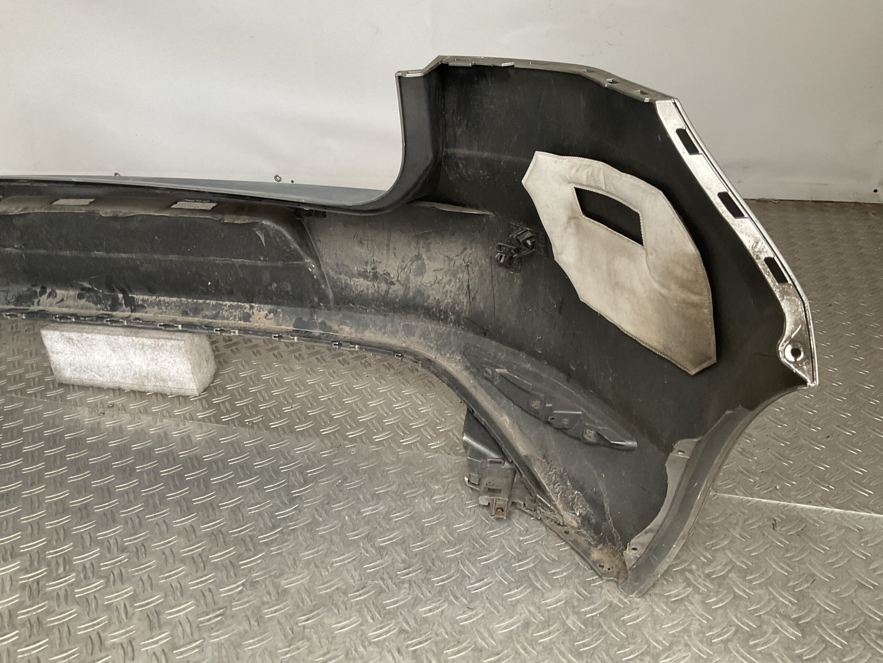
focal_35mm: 29
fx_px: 740
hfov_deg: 61.7
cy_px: 332
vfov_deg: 48.2
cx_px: 442
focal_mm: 3
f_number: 1.8
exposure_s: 1/50
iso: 100
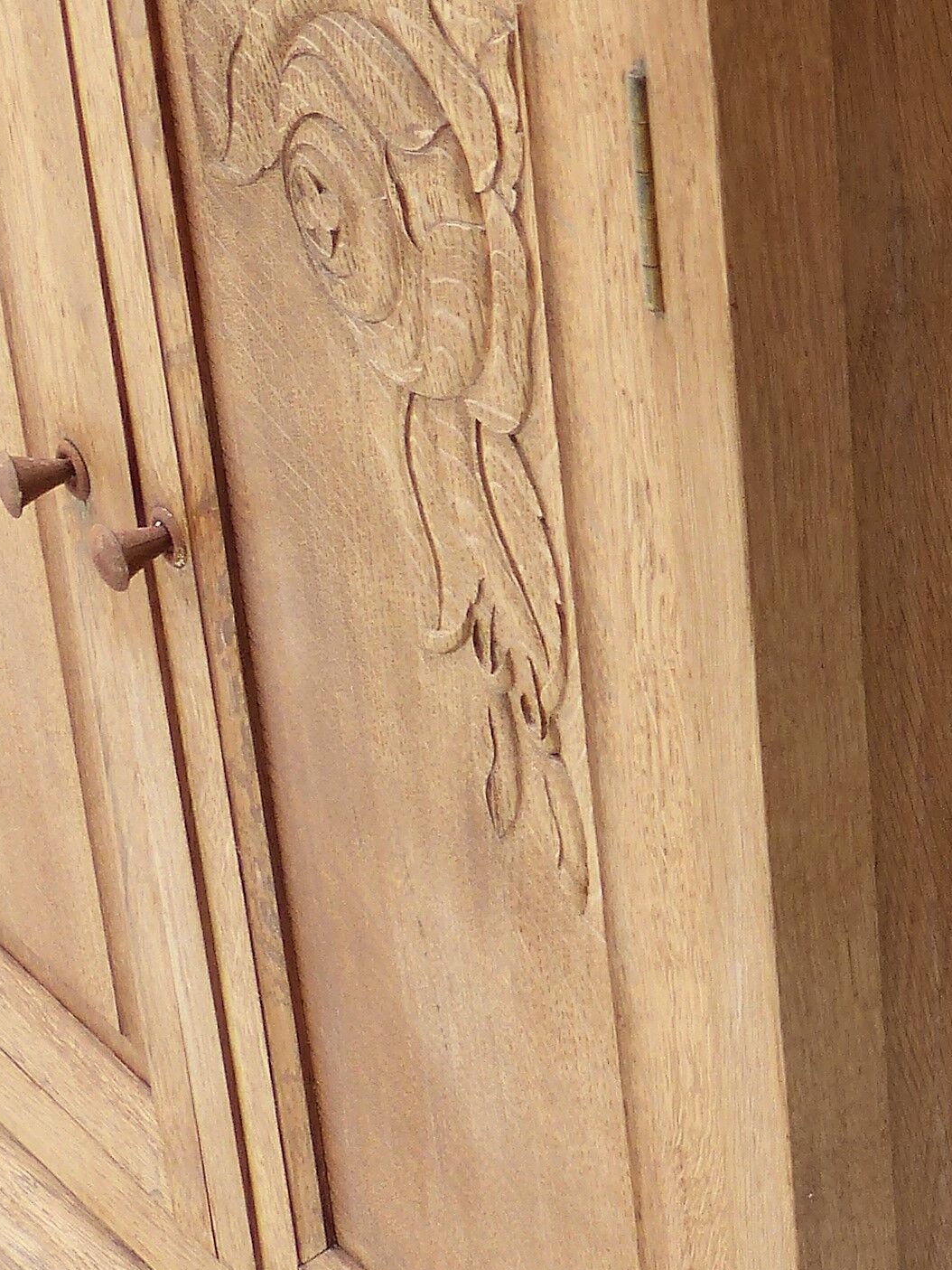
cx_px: 1268
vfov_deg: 17.7
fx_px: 4070
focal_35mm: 111
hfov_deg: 12.9
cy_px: 564
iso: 100
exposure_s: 1/125
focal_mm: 6.8
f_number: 3.2
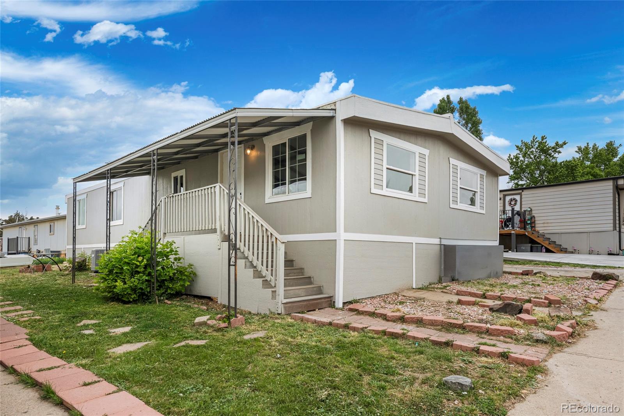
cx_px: 312
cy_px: 208
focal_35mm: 22
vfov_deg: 57.2
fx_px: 381
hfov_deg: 78.6
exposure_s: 1/320
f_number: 8
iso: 500
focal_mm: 22
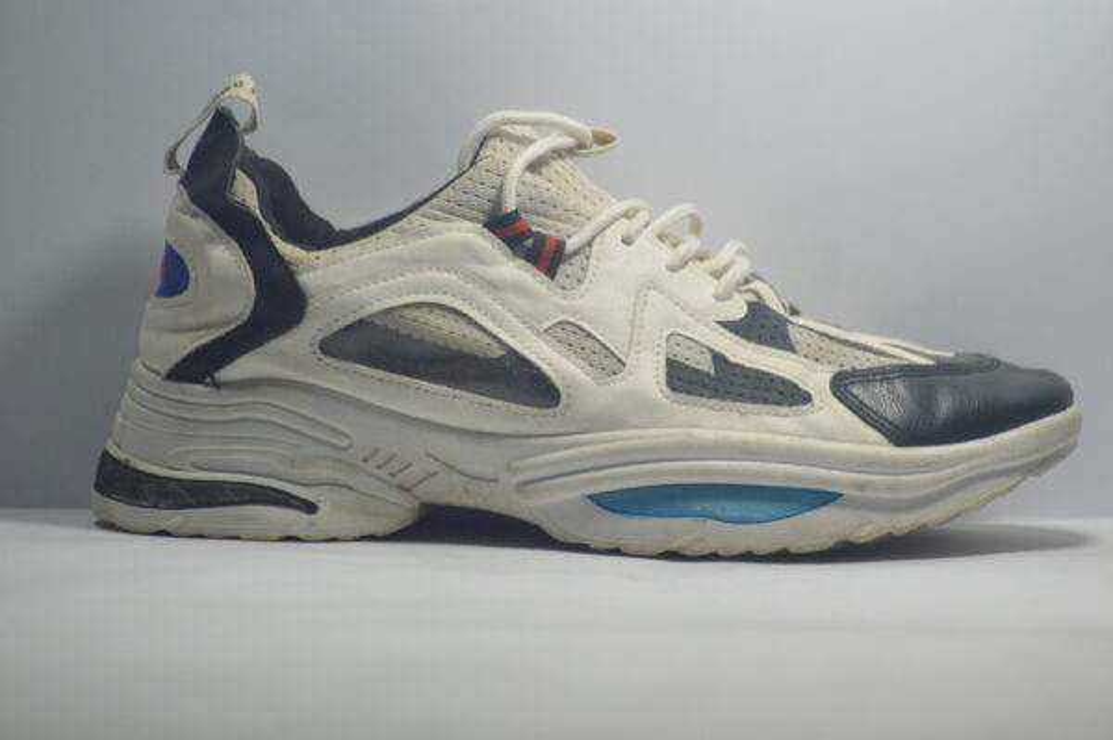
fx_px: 9267
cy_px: 370
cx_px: 556
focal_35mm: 300
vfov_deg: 4.6
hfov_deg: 6.9
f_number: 4.8
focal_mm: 200
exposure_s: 1/500
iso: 1250
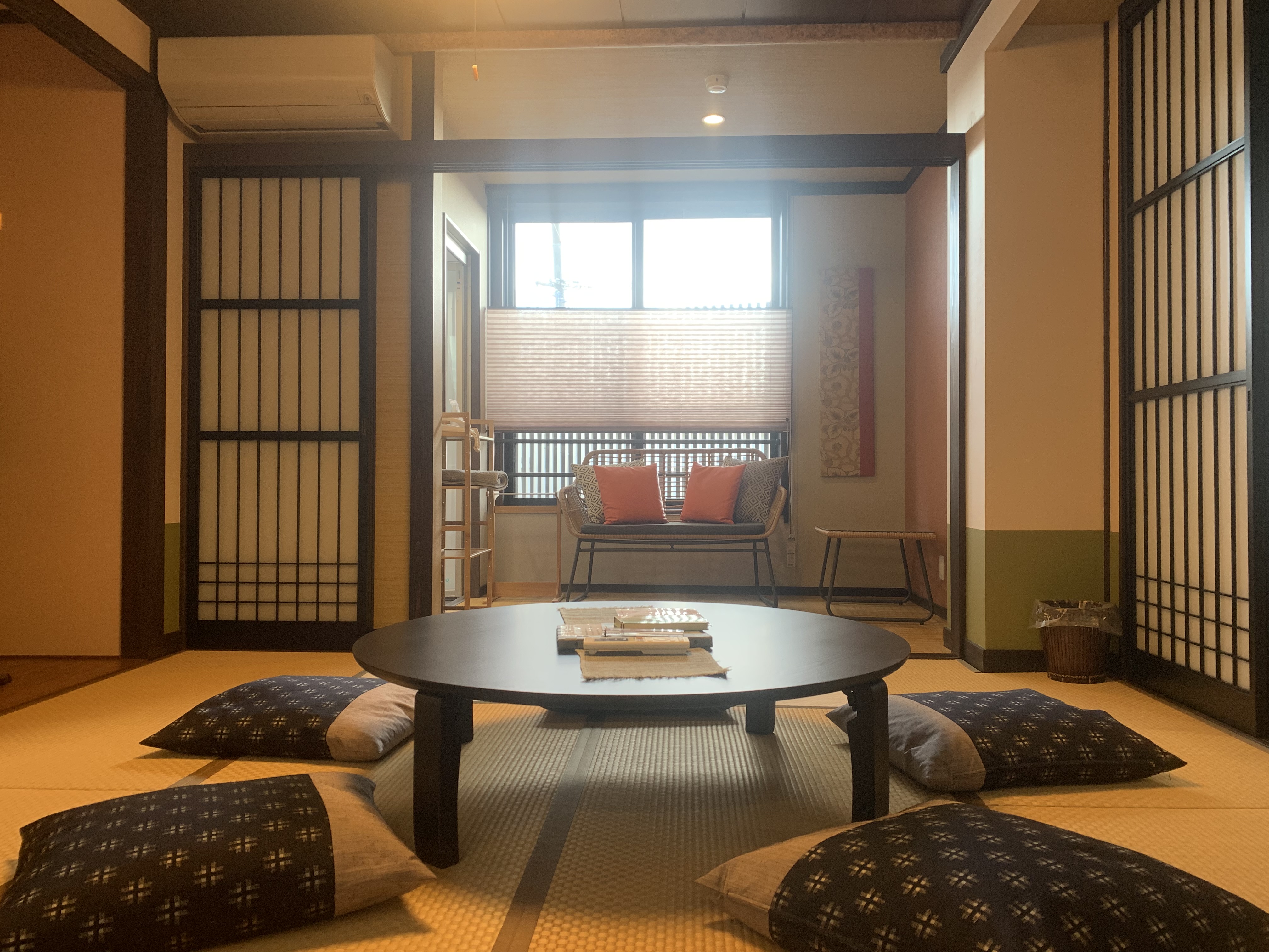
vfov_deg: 53.1
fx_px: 953
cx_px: 634
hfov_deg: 67.3
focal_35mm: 26
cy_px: 476
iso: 100
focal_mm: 4.25
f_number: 1.8
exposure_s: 1/85
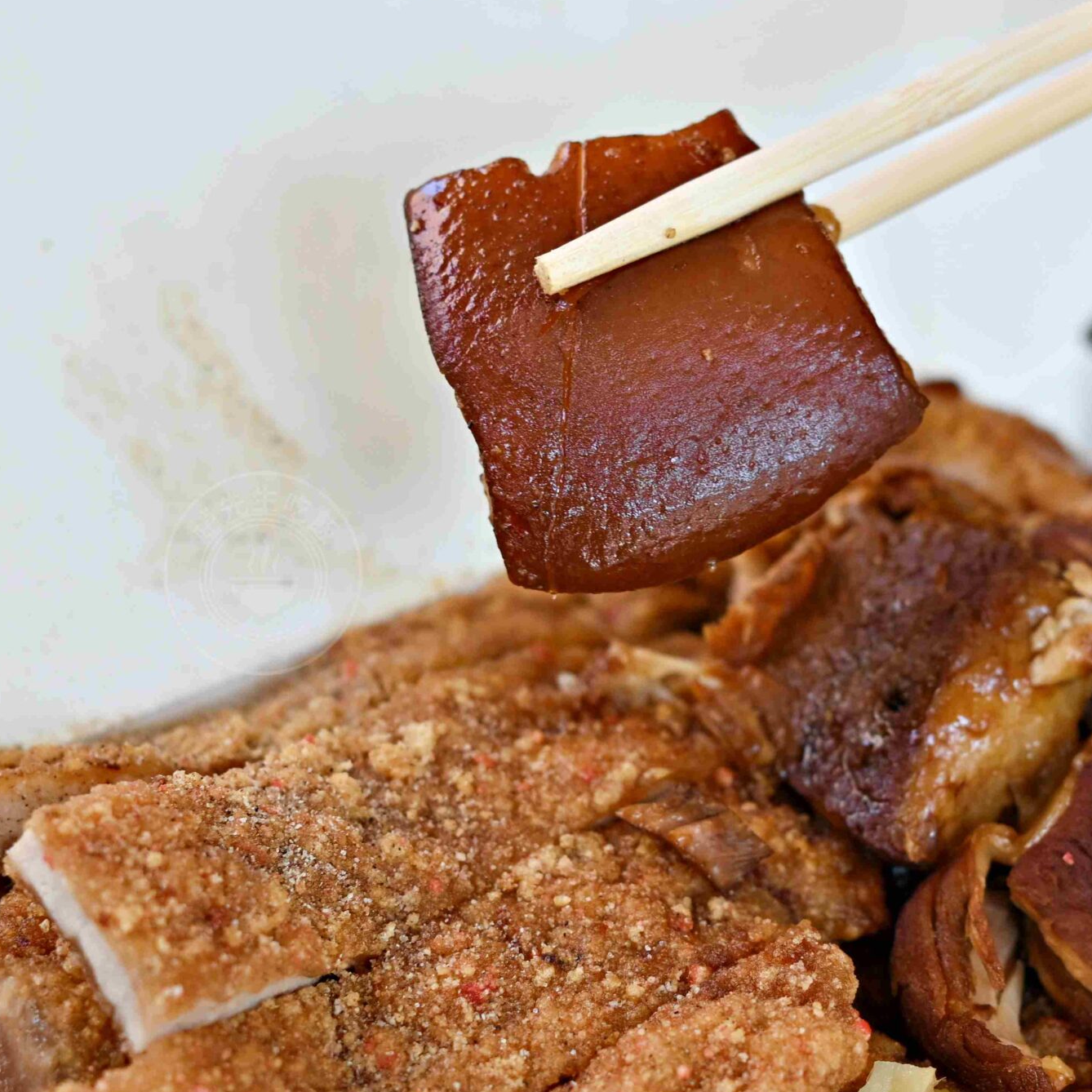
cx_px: 673
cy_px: 658
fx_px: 4354
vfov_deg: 14.3
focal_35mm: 122
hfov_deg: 14.3
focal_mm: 50
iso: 180
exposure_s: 1/200
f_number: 3.2
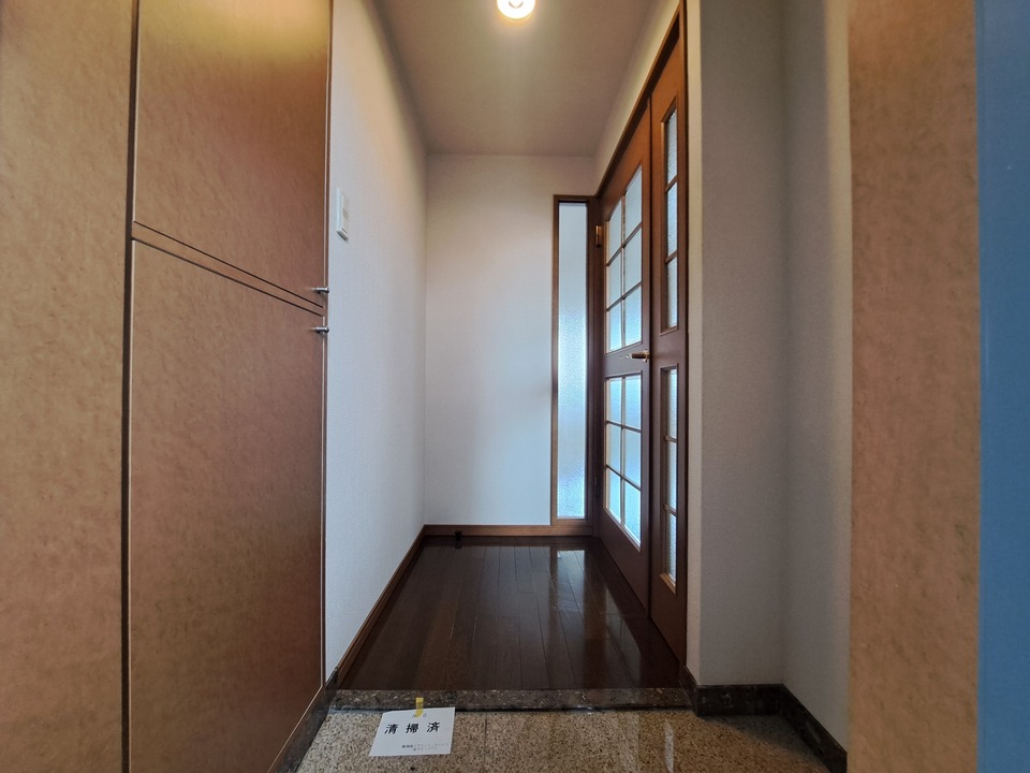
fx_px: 387
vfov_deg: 89.9
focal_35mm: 13
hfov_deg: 106.2
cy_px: 386
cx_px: 515
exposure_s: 1/50
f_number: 2.2
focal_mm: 1.74
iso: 200
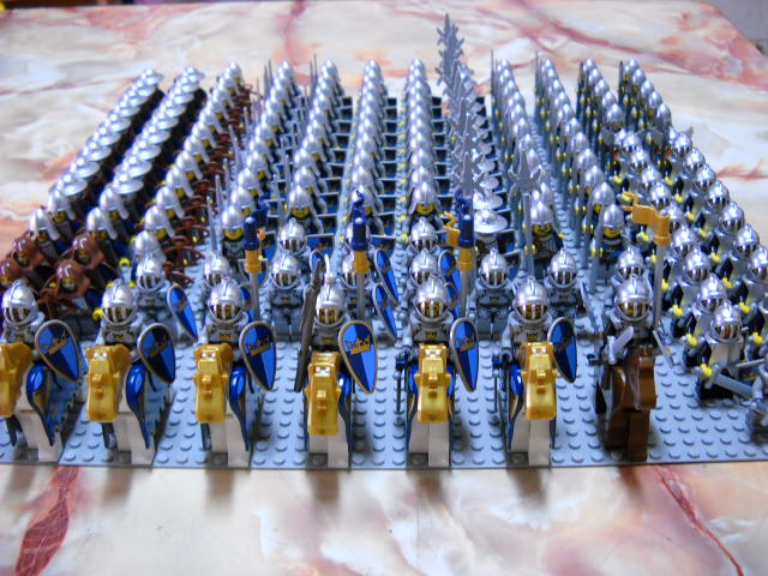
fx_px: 910
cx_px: 384
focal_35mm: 41
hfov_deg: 45.8
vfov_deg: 35.1
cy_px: 288
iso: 400
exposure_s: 1/12
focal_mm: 6.72
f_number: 3.1
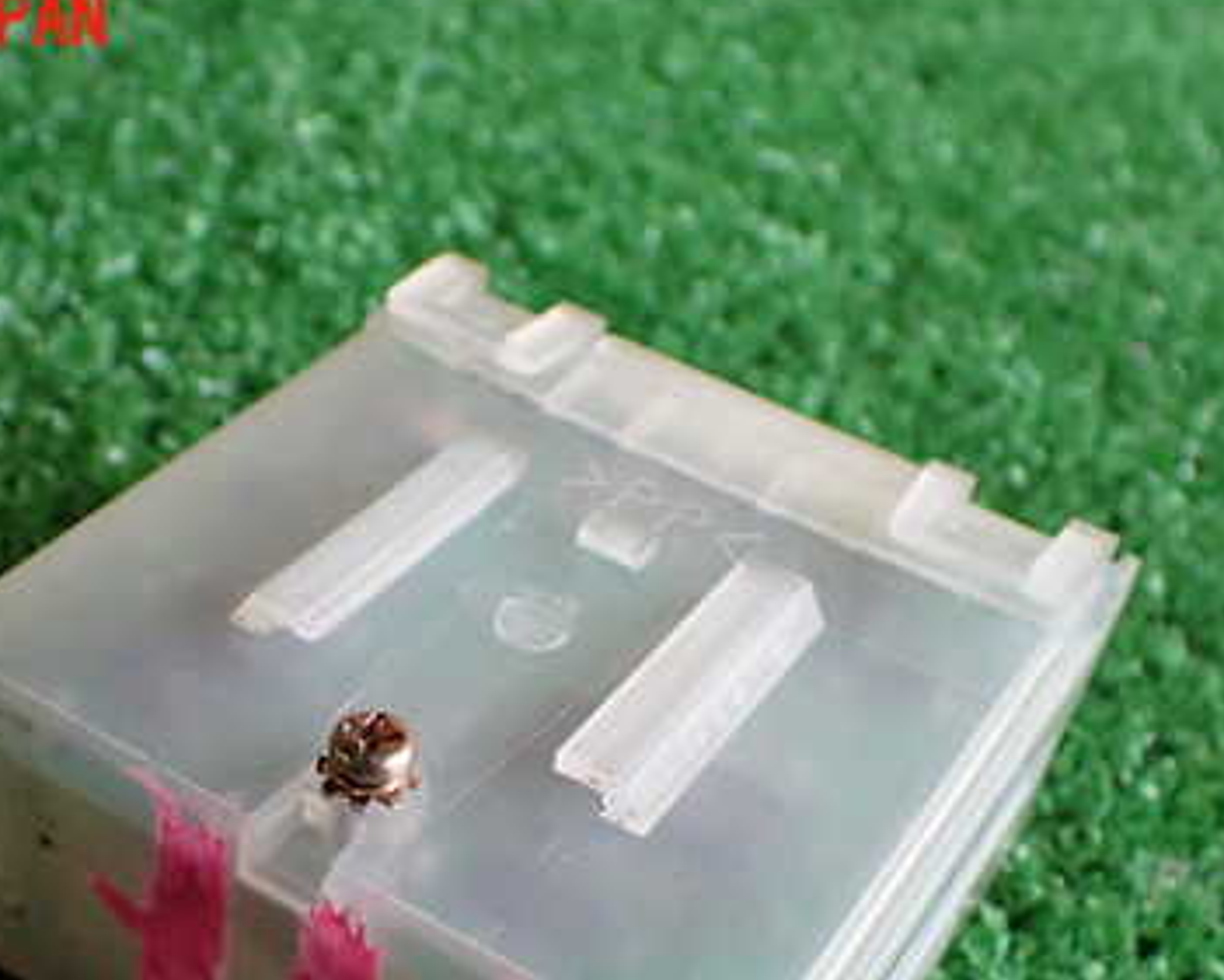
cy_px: 764
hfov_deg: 37.2
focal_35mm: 50
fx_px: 1812
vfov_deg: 29.7
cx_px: 520
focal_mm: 5.4
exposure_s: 1/125
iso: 500
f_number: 2.3
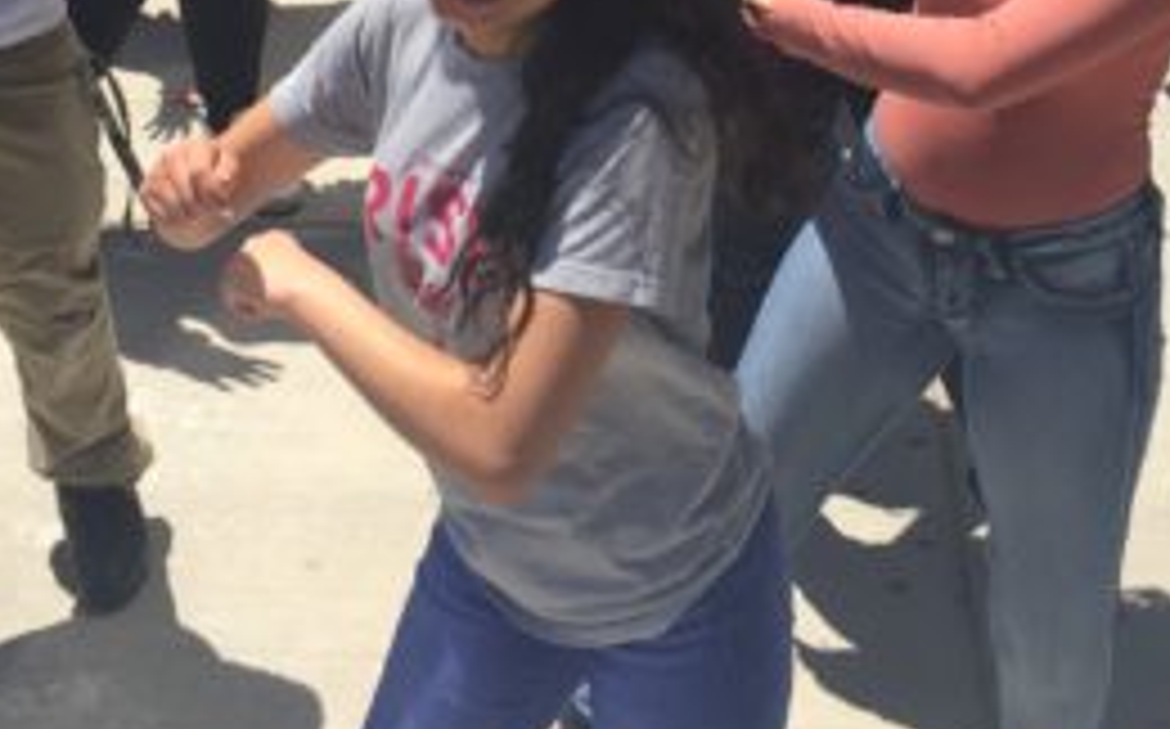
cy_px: -306
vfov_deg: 16.9
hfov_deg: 29.0
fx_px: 2262
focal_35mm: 71
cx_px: 634
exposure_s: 1/1799
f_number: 2.2
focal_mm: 4.15
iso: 32
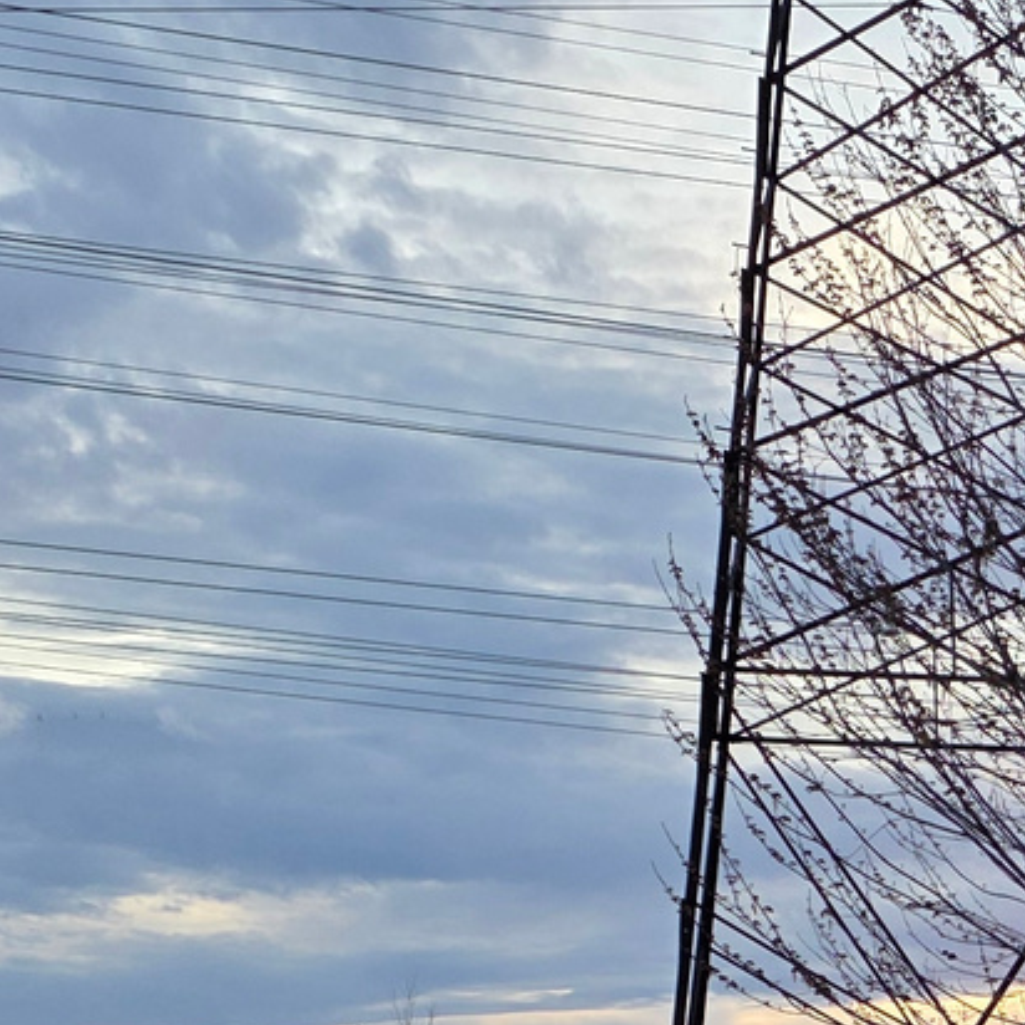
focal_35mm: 101
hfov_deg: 15.5
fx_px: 3384
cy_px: 1535
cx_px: 1649
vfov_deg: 15.8
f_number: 1.7
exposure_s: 1/180
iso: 80
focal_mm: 6.3
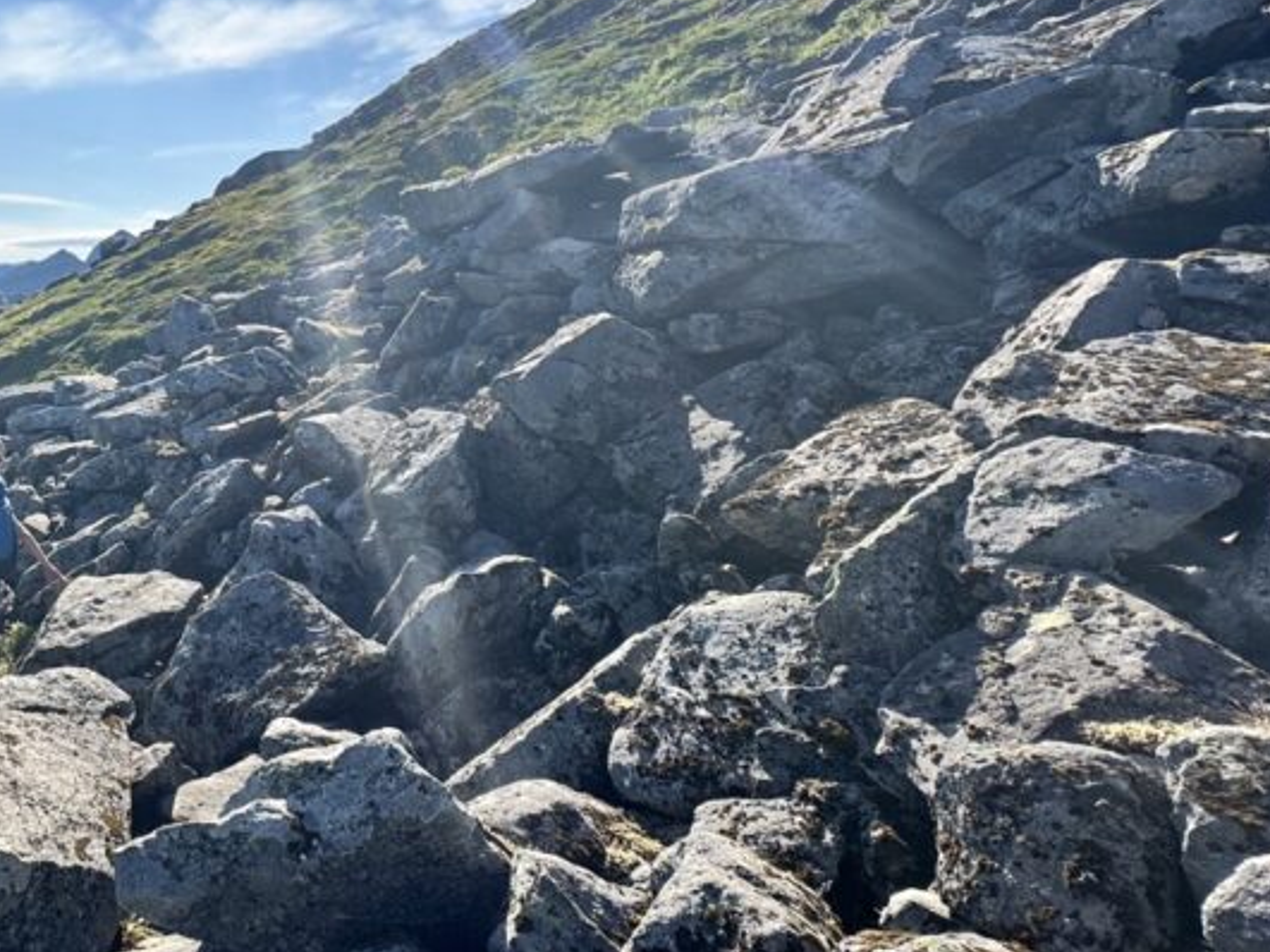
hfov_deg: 55.4
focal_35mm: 27
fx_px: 990
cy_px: 344
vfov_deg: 50.7
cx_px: 96
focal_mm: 2.22
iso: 50
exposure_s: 1/2353
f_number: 2.2
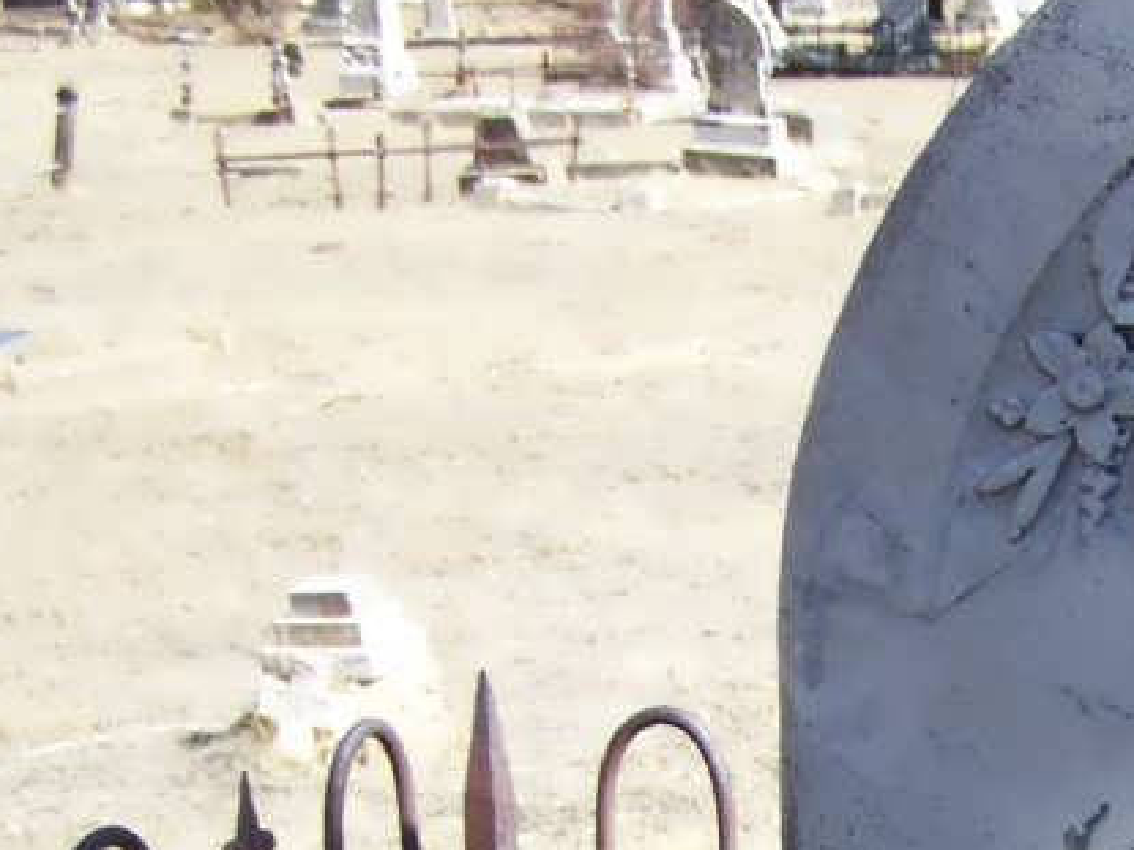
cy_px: 1170
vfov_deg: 12.9
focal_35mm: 110
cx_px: 1213
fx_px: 3602
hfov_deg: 17.4
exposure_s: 1/400
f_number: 2.8
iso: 64
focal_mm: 6.3
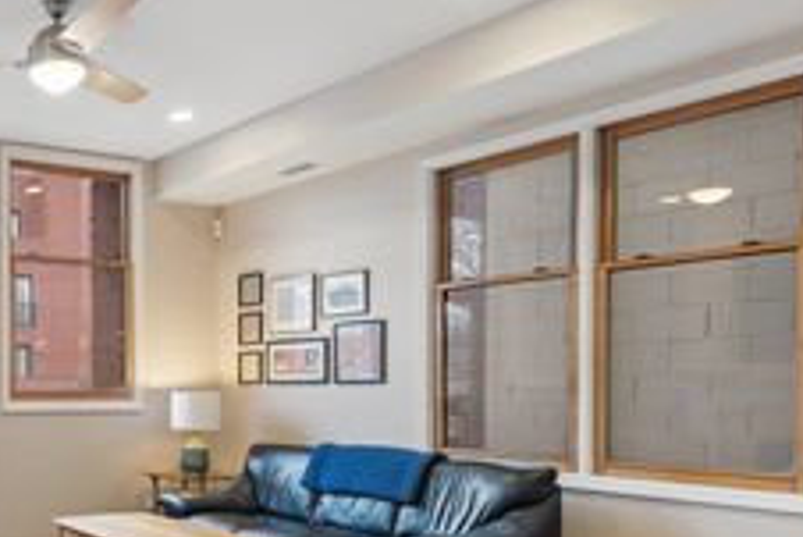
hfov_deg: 44.7
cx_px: -9
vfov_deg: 36.3
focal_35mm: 36
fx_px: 803
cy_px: 388
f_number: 8
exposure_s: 1/5
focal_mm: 17
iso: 200
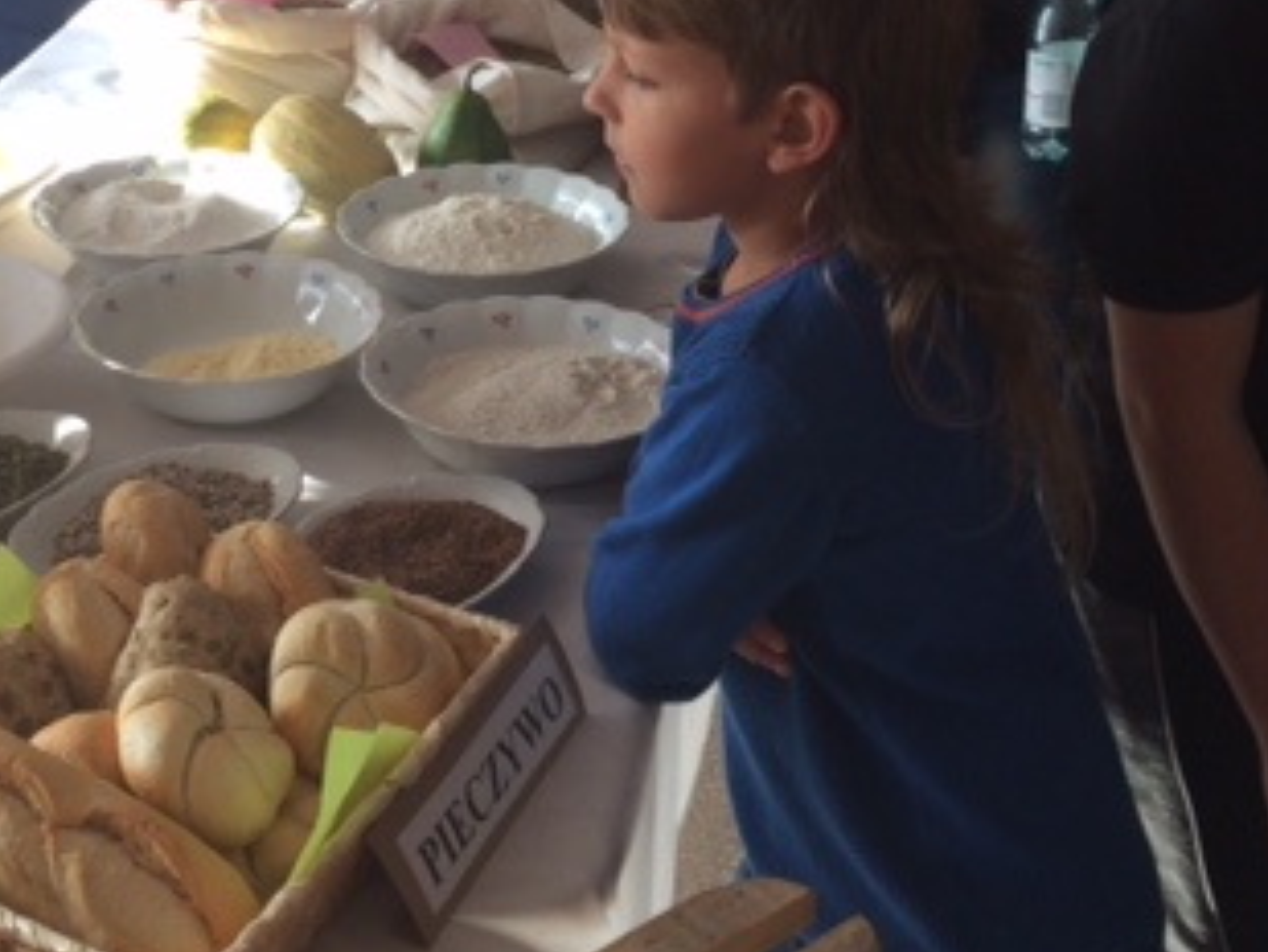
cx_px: 62
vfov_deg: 23.8
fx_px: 2199
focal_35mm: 60
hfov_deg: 30.4
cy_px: 115
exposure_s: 1/100
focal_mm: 4.15
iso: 50
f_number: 2.2
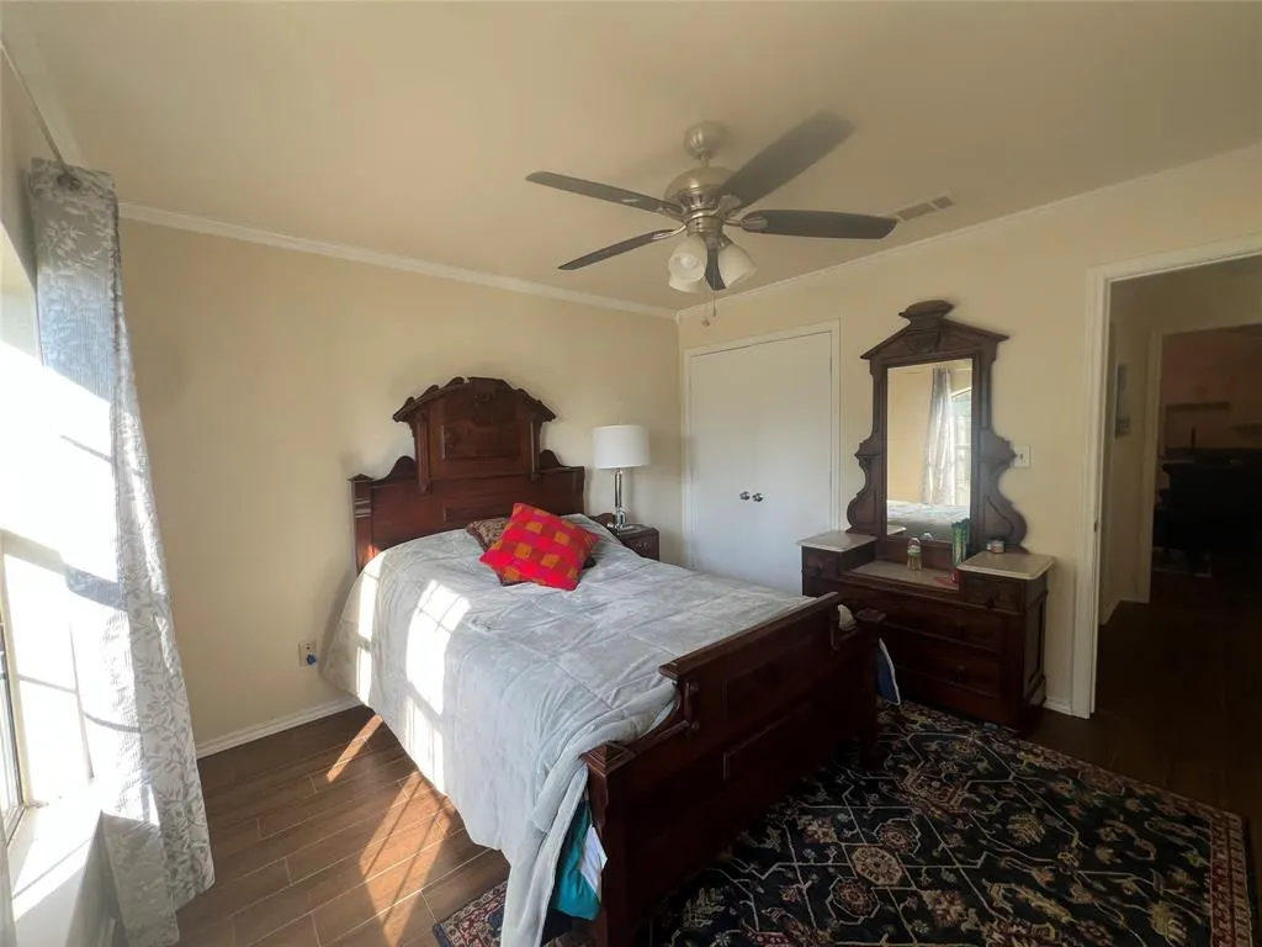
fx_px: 474
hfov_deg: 106.2
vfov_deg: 89.9
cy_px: 474
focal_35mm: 13
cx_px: 631
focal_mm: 1.57
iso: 50
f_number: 1.8
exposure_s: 1/99
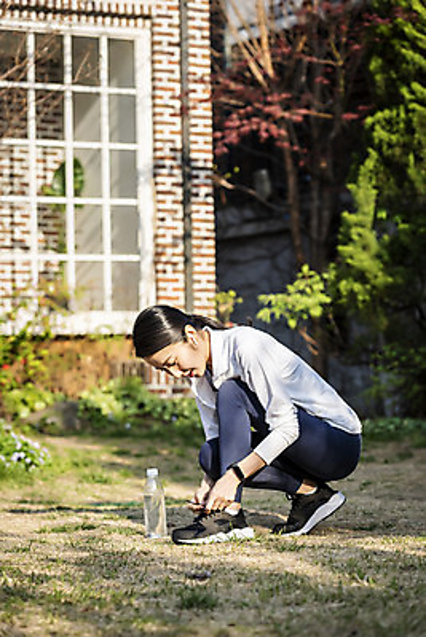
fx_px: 1809
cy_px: 318
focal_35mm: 102
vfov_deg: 20.0
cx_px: 213
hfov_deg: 13.4
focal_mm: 102
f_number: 4
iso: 160
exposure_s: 1/1000
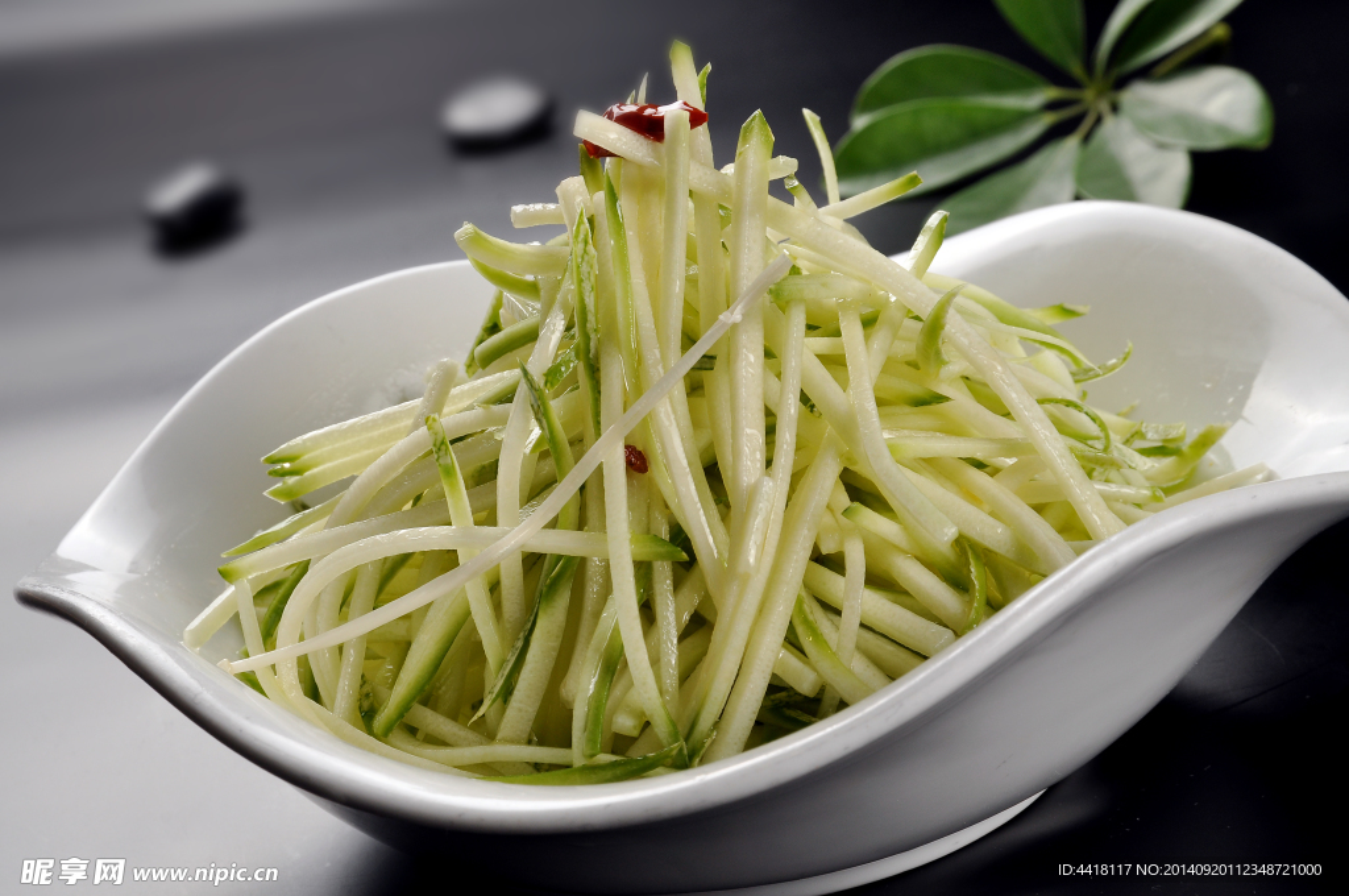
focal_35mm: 93
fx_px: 3480
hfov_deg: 21.9
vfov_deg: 14.7
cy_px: 448
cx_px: 674
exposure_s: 1/125
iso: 200
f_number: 14
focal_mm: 62
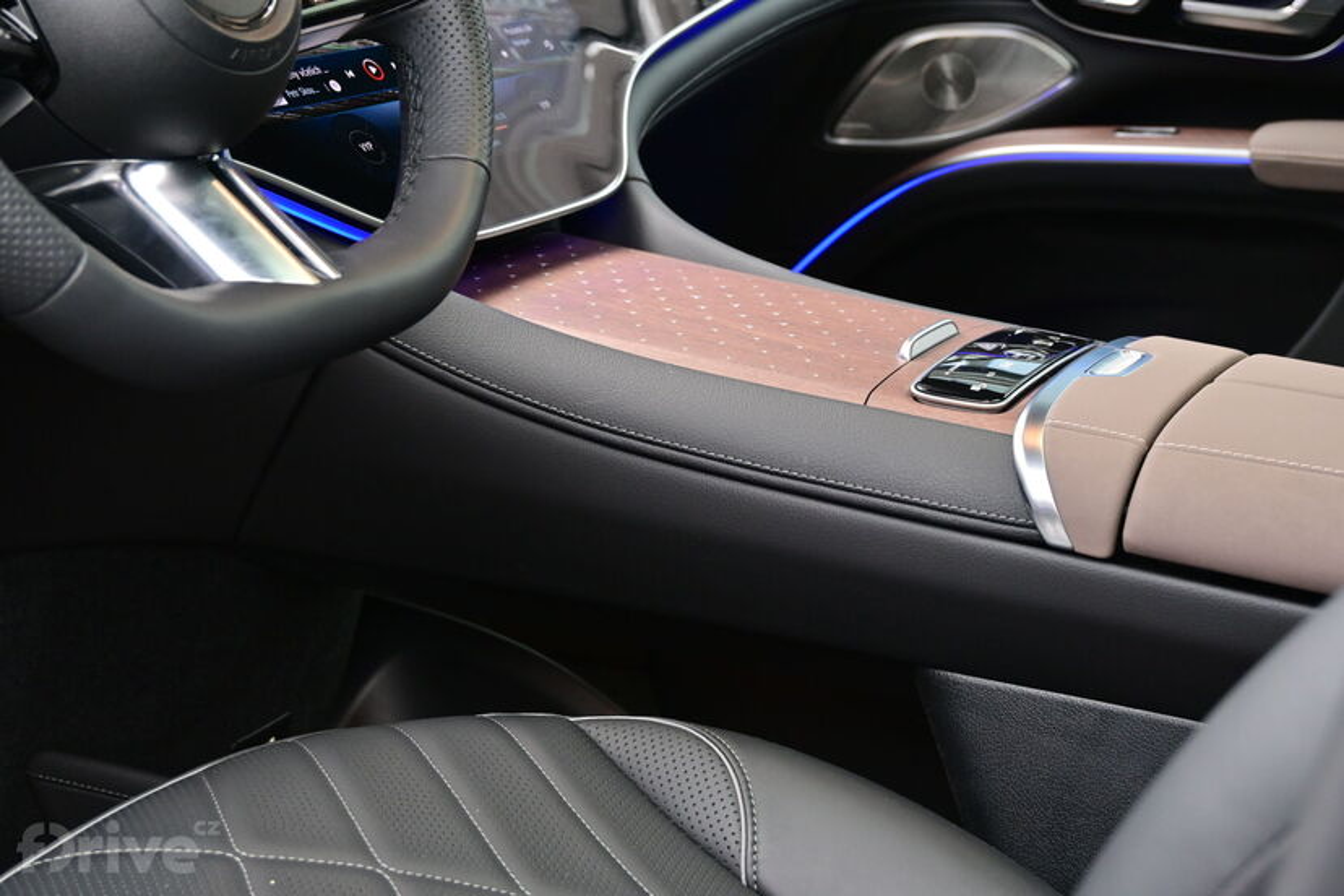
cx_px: 672
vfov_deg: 21.1
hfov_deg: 31.2
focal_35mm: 64
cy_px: 448
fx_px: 2408
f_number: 6
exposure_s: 1/60
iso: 720
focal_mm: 43
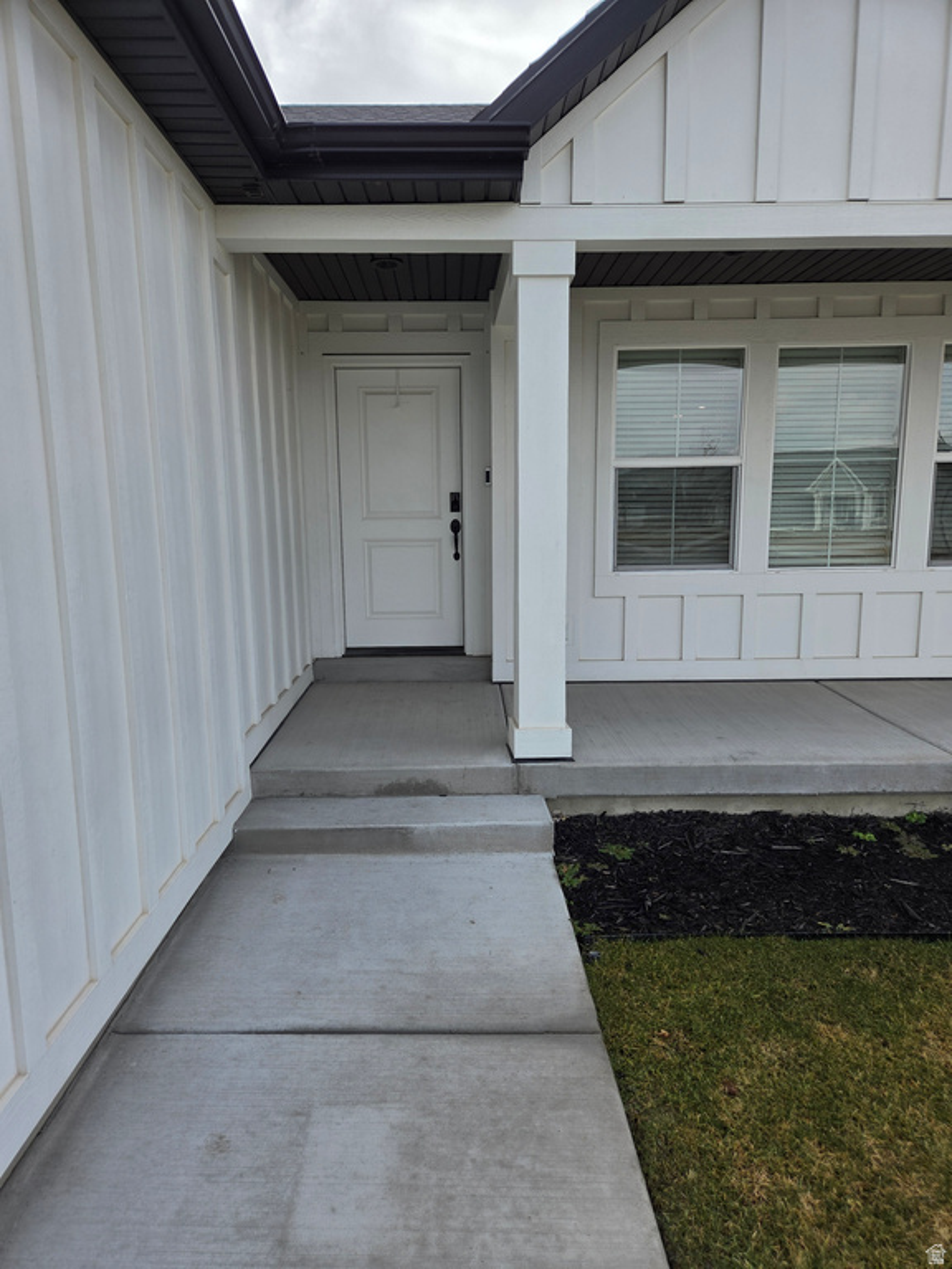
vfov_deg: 73.9
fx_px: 843
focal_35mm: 23
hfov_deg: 58.9
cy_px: 634
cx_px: 476
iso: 80
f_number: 1.8
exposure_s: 1/2456
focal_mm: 5.4
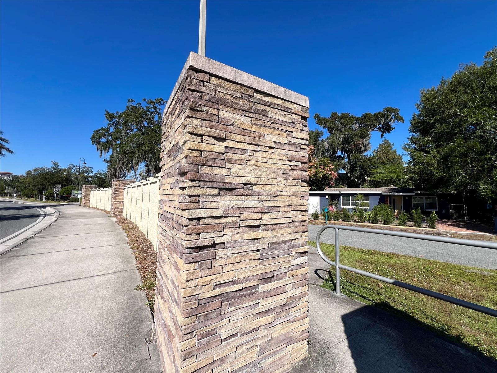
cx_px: 248
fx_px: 187
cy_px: 186
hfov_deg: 106.2
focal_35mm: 13
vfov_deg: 89.9
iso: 32
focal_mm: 1.57
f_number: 1.8
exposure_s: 1/2874
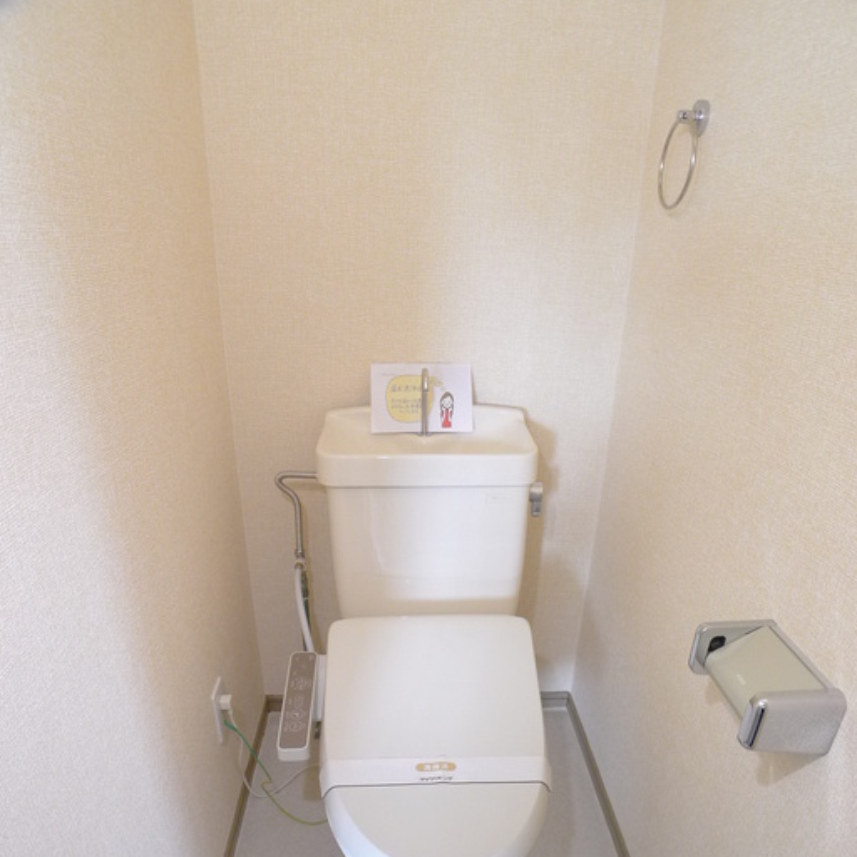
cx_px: 433
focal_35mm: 29
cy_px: 562
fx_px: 812
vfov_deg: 54.6
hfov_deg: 55.6
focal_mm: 5.1
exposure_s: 1/25
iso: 400
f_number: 2
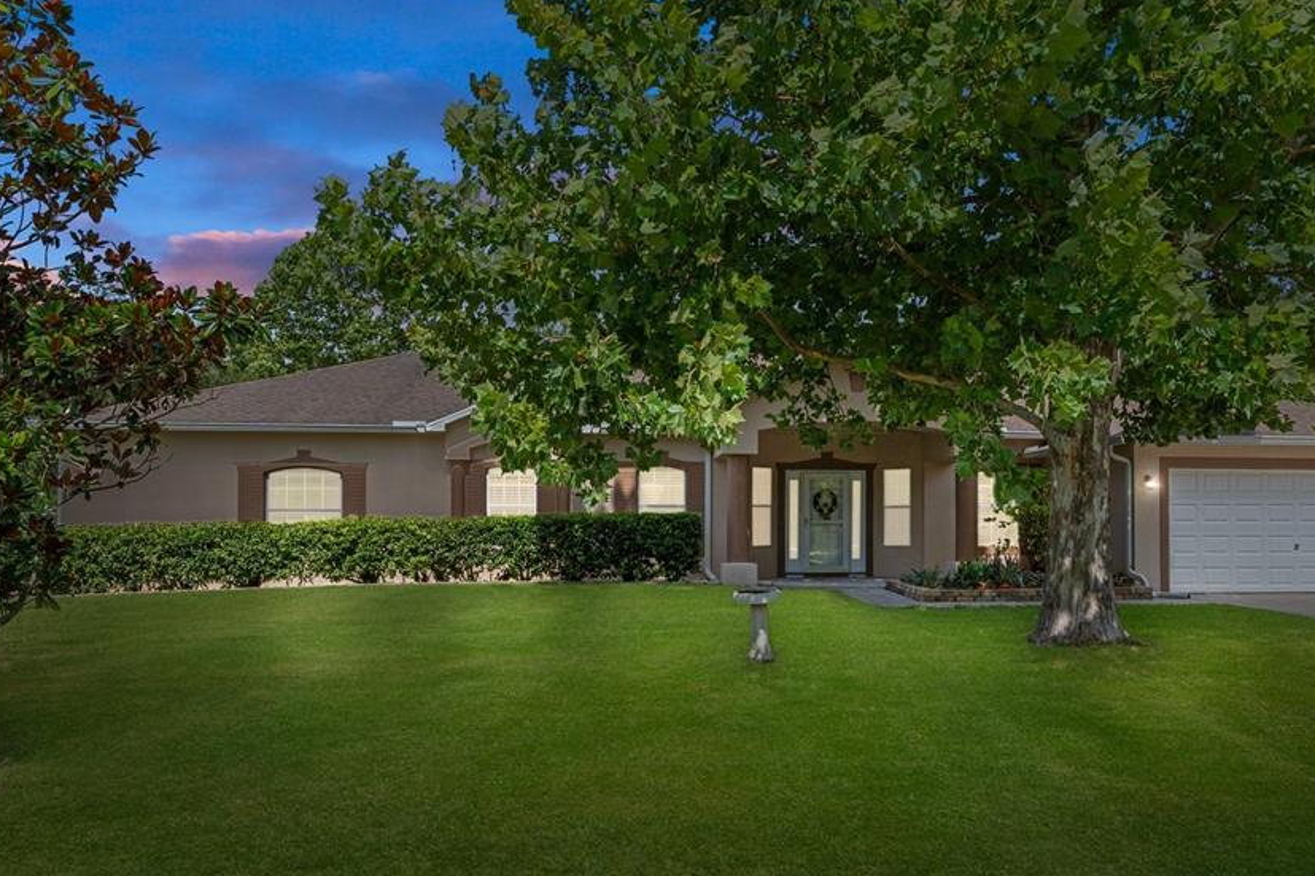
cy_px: 504
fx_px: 949
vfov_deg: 49.4
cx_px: 746
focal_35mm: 26
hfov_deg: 69.1
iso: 320
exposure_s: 1/640
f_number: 8
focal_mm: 14
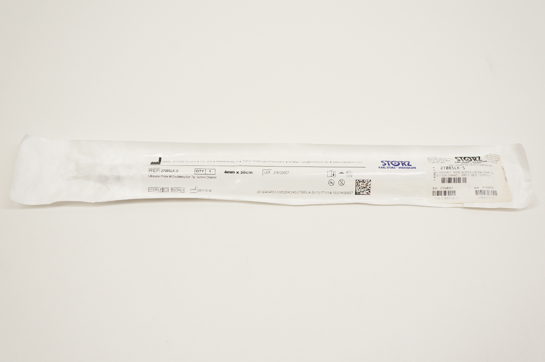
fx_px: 499
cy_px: 181
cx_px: 272
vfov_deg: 39.9
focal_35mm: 33
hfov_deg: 57.3
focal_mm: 22
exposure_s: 1/80
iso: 400
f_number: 6.3
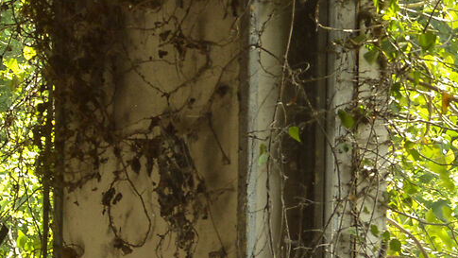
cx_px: -542
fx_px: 2454
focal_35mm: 202
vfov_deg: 6.0
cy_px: 268
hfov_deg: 9.7
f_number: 5.6
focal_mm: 26
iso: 400
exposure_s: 1/125
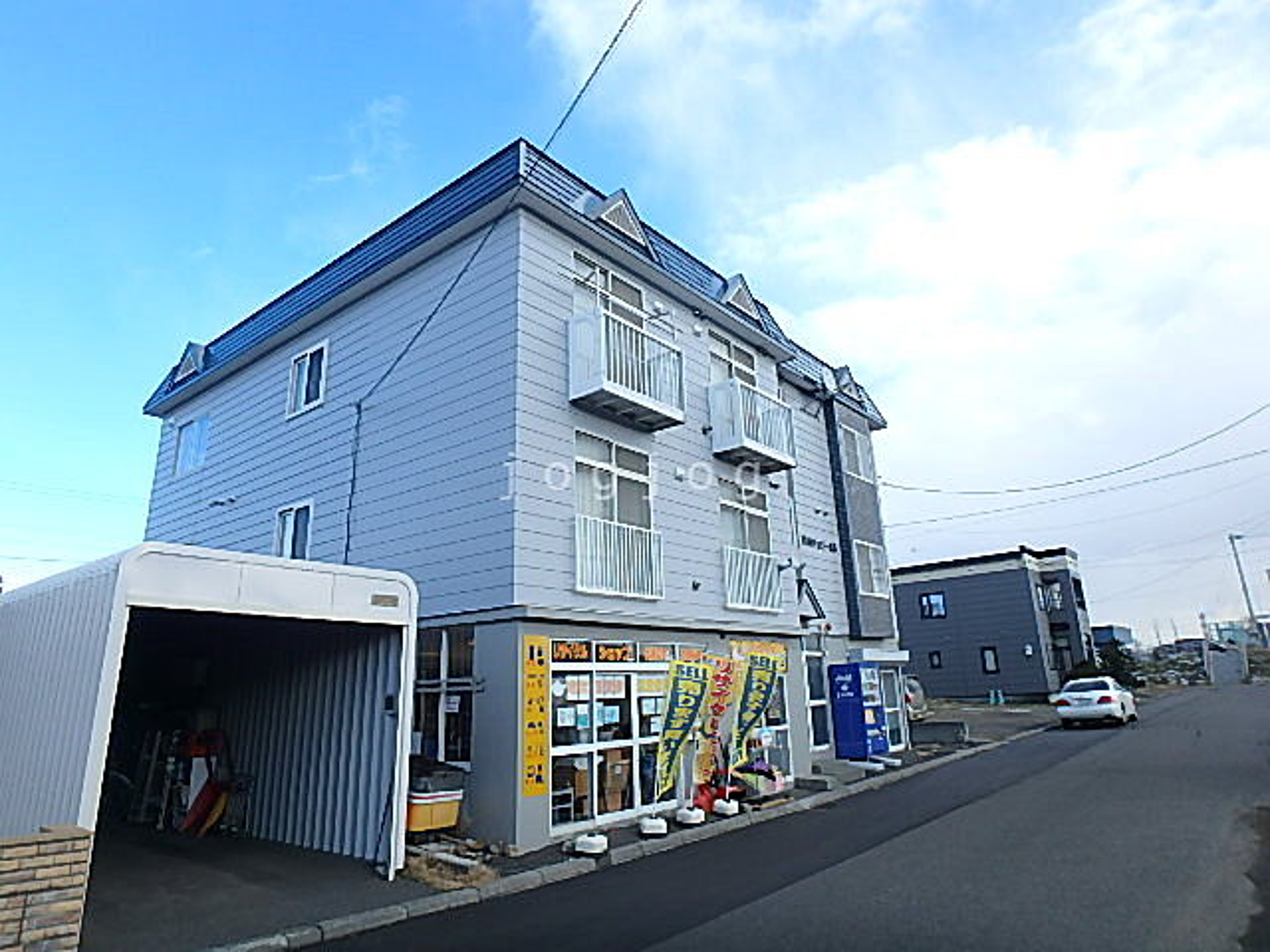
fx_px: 770
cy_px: 476
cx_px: 635
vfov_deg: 63.4
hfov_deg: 79.0
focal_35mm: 21
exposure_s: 1/500
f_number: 3.5
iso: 125
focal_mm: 3.7
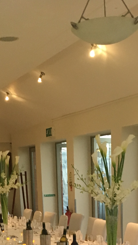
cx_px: 47
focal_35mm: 77
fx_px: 501
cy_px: 290
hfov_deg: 15.7
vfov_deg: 24.9
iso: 200
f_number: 2.2
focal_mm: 4.15
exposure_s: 1/33
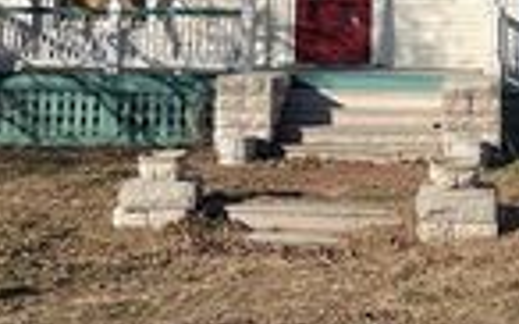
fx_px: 1286
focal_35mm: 91
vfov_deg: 13.5
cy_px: -169
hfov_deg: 22.6
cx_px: 373
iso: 32
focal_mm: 5.1
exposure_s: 1/5917
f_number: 1.6
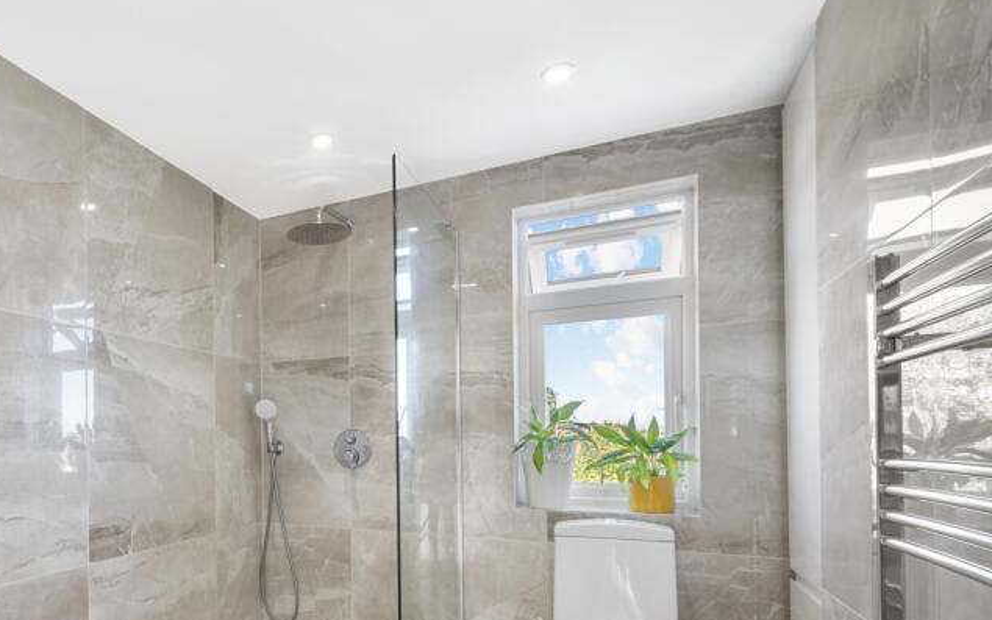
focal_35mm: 23
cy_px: 438
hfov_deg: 69.9
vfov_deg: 51.5
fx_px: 622
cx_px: 205
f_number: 16
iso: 200
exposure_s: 1
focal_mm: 14
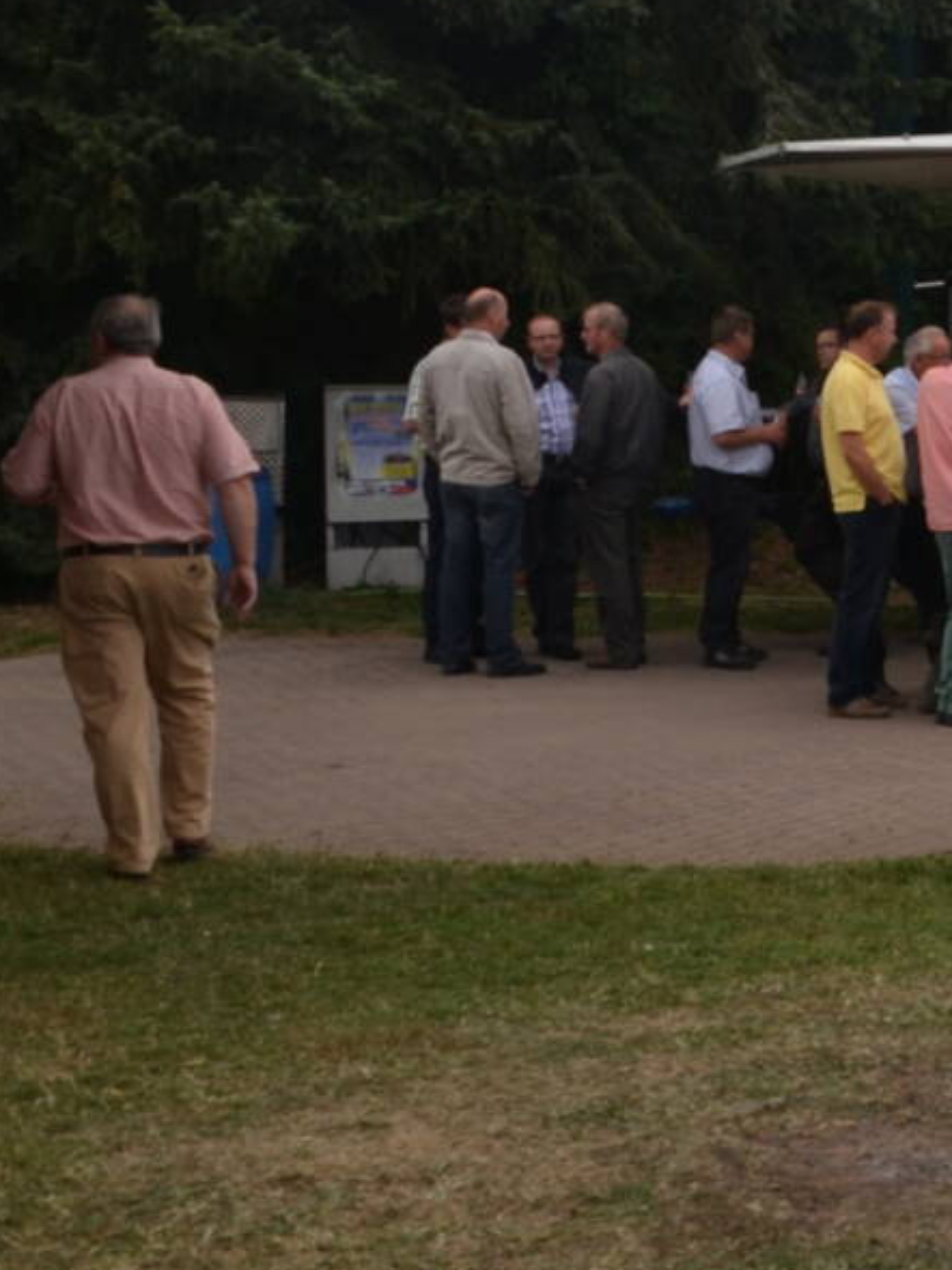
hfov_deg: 13.8
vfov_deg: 20.7
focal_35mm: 94
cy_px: 302
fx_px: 3446
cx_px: 1779
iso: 100
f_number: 7.1
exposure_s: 1/200
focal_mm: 20
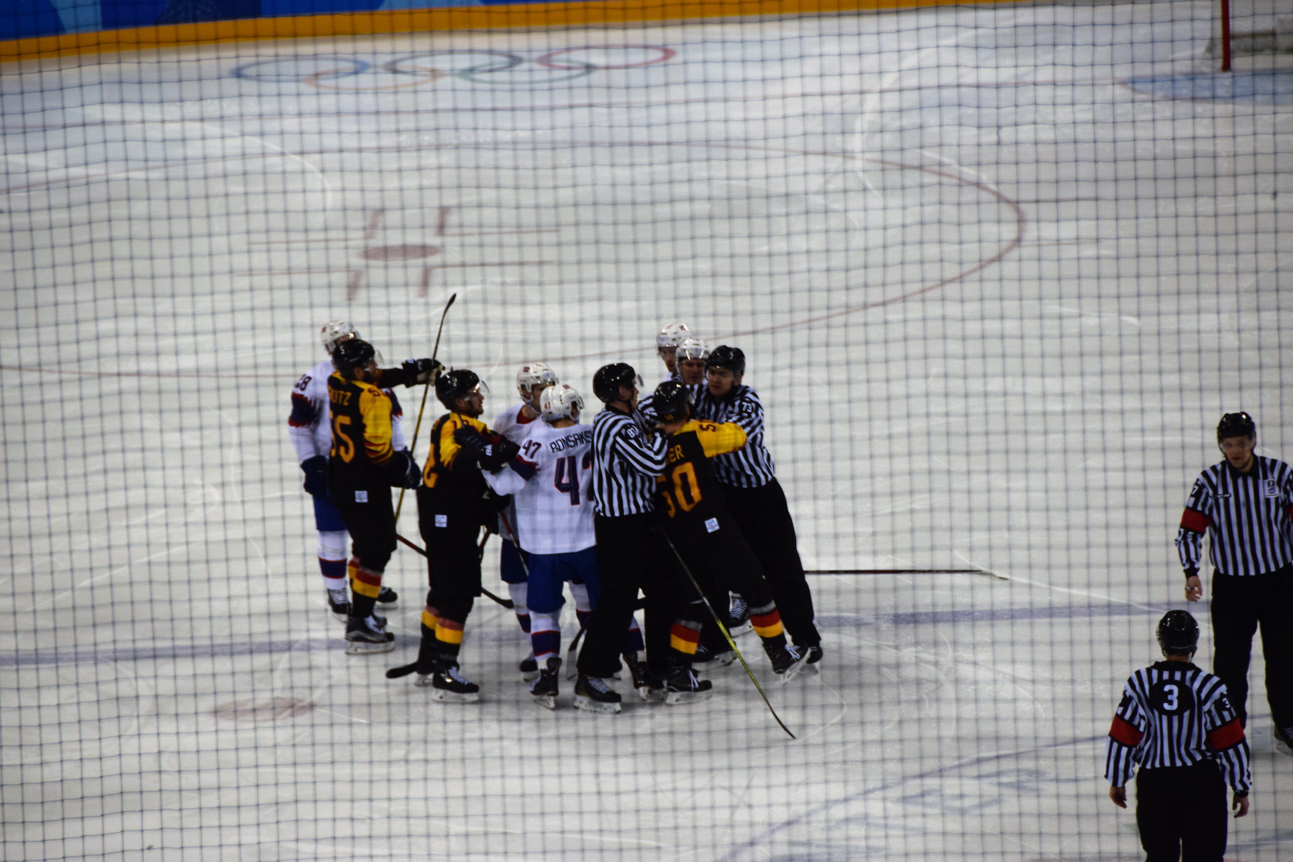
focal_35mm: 300
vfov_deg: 4.6
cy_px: 431
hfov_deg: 6.9
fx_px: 10774
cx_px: 646
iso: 800
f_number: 5.6
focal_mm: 200
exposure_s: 1/1000
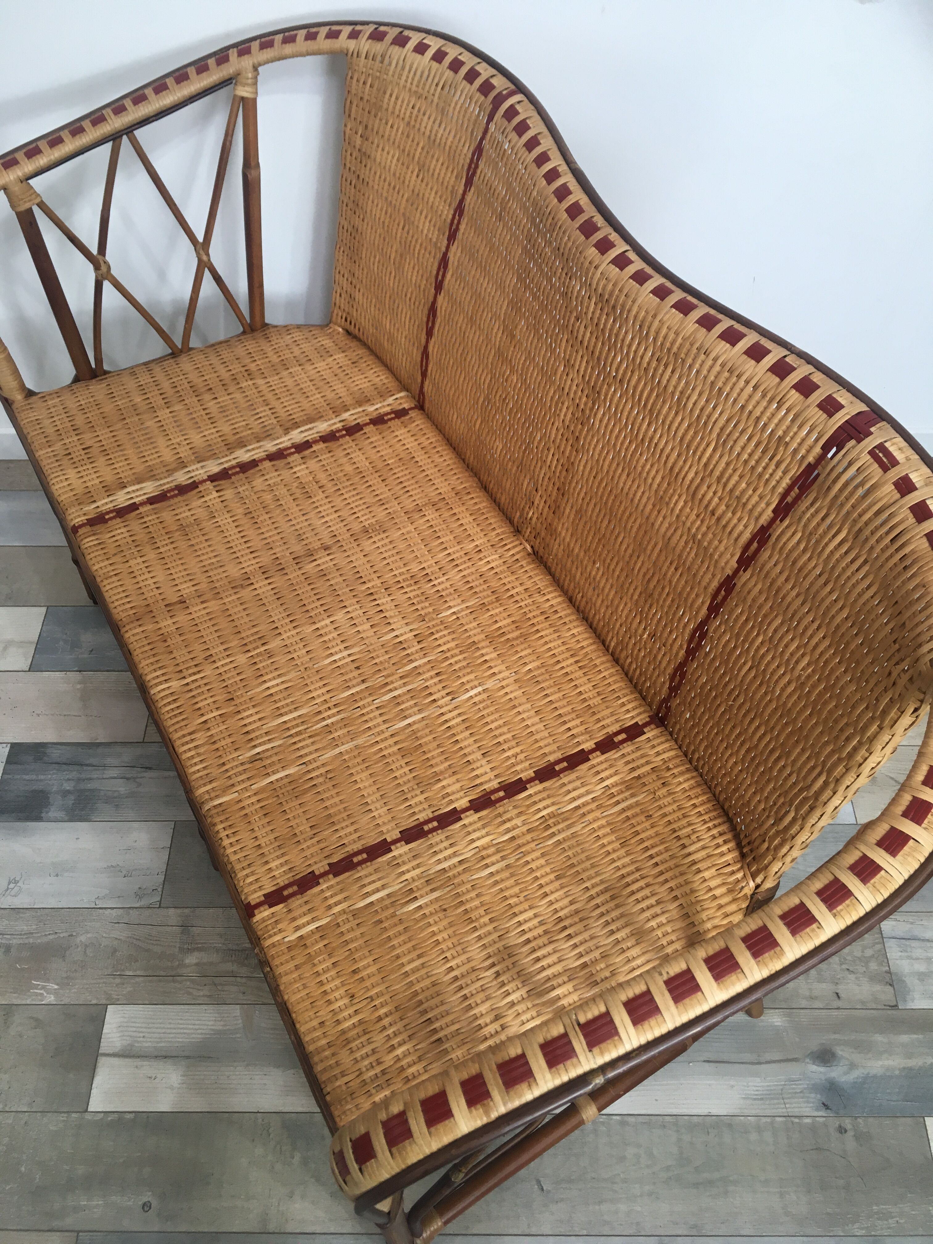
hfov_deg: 48.2
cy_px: 622
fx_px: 1042
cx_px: 466
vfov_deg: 61.7
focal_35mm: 29
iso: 25
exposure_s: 1/33
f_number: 2.2
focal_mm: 4.15
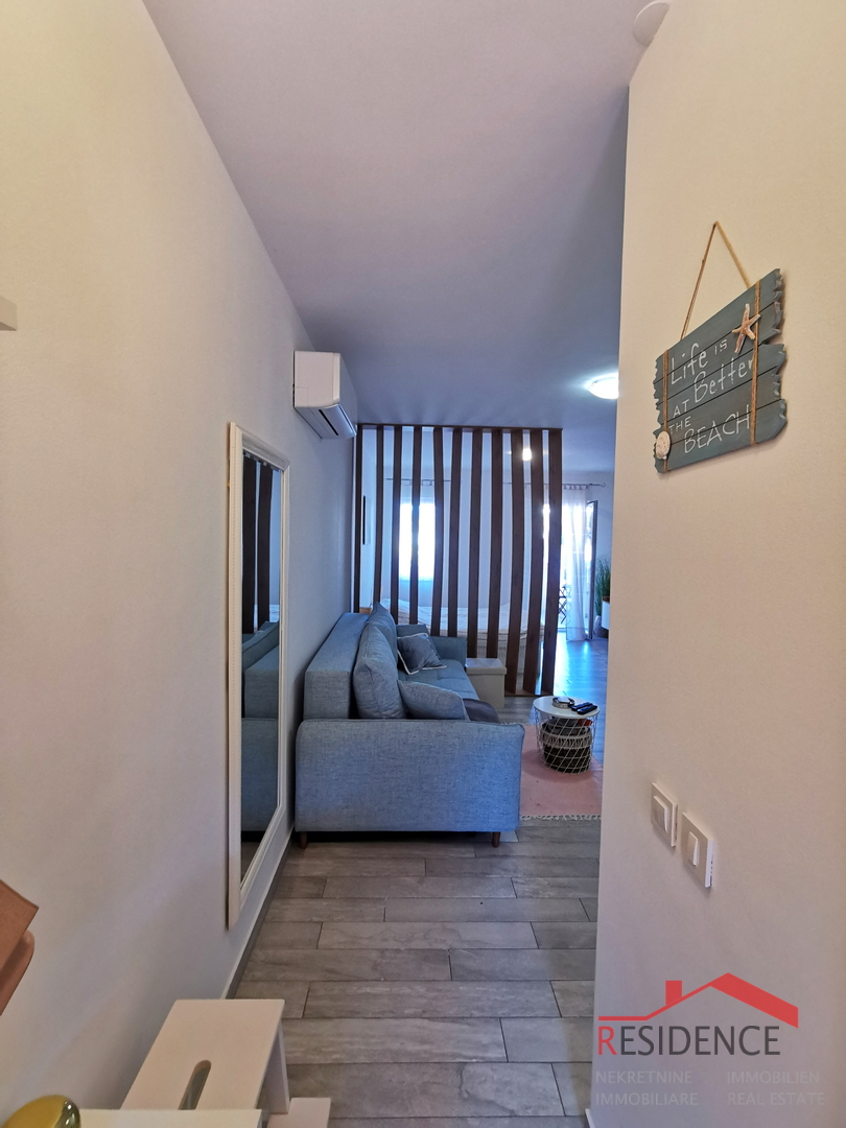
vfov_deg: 94.5
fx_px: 521
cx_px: 423
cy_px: 564
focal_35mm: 16
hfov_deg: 78.1
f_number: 2.2
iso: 320
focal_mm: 2.35
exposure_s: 1/40
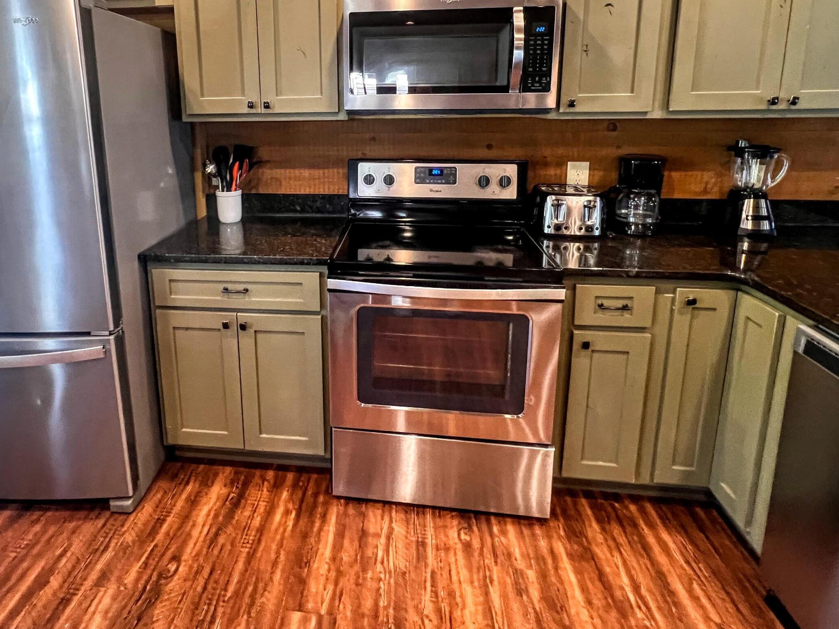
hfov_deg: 84.0
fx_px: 460
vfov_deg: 66.2
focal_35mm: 19
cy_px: 193
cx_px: 350
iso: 640
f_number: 1.8
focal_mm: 1.57
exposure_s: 1/60
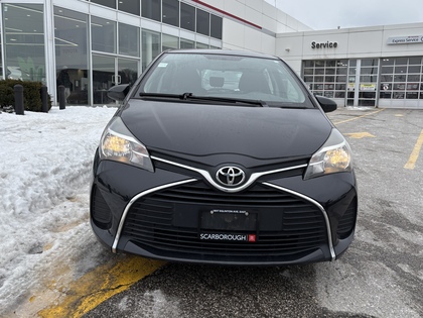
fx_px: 318
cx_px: 212
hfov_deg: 67.3
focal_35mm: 26
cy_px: 159
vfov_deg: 53.1
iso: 50
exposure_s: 1/844
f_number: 1.6
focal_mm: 5.96
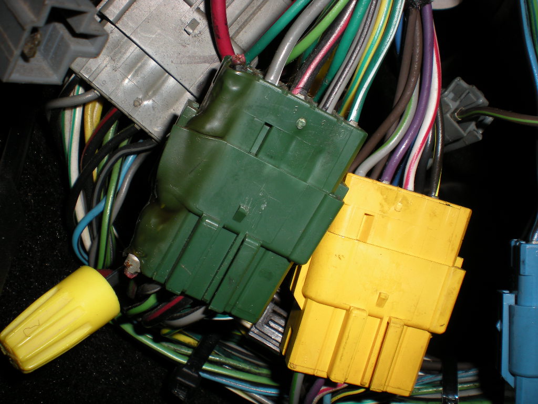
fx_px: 591
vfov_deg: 37.7
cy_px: 202
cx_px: 269
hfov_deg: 49.0
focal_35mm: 38
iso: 64
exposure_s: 1/60
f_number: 4.6
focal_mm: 6.3
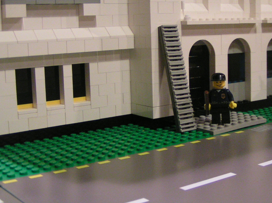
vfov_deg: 23.5
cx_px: 167
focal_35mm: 62
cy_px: 70
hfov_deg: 31.1
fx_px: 487
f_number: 2.8
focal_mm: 5.8
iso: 200
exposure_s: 1/13
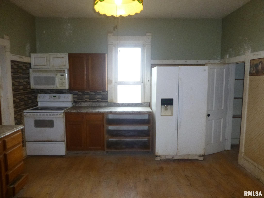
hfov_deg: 71.6
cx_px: 132
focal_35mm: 24
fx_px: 183
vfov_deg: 56.8
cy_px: 99
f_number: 3.3
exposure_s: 1/60
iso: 500
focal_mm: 4.3
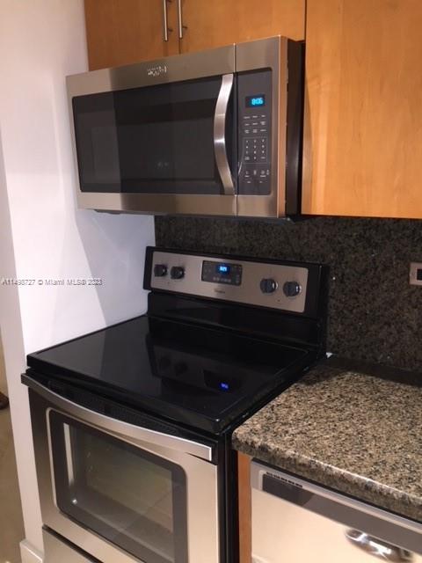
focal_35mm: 29
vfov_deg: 61.7
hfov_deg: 48.2
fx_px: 471
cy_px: 282
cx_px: 211
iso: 100
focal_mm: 4.15
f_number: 2.2
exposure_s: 1/17
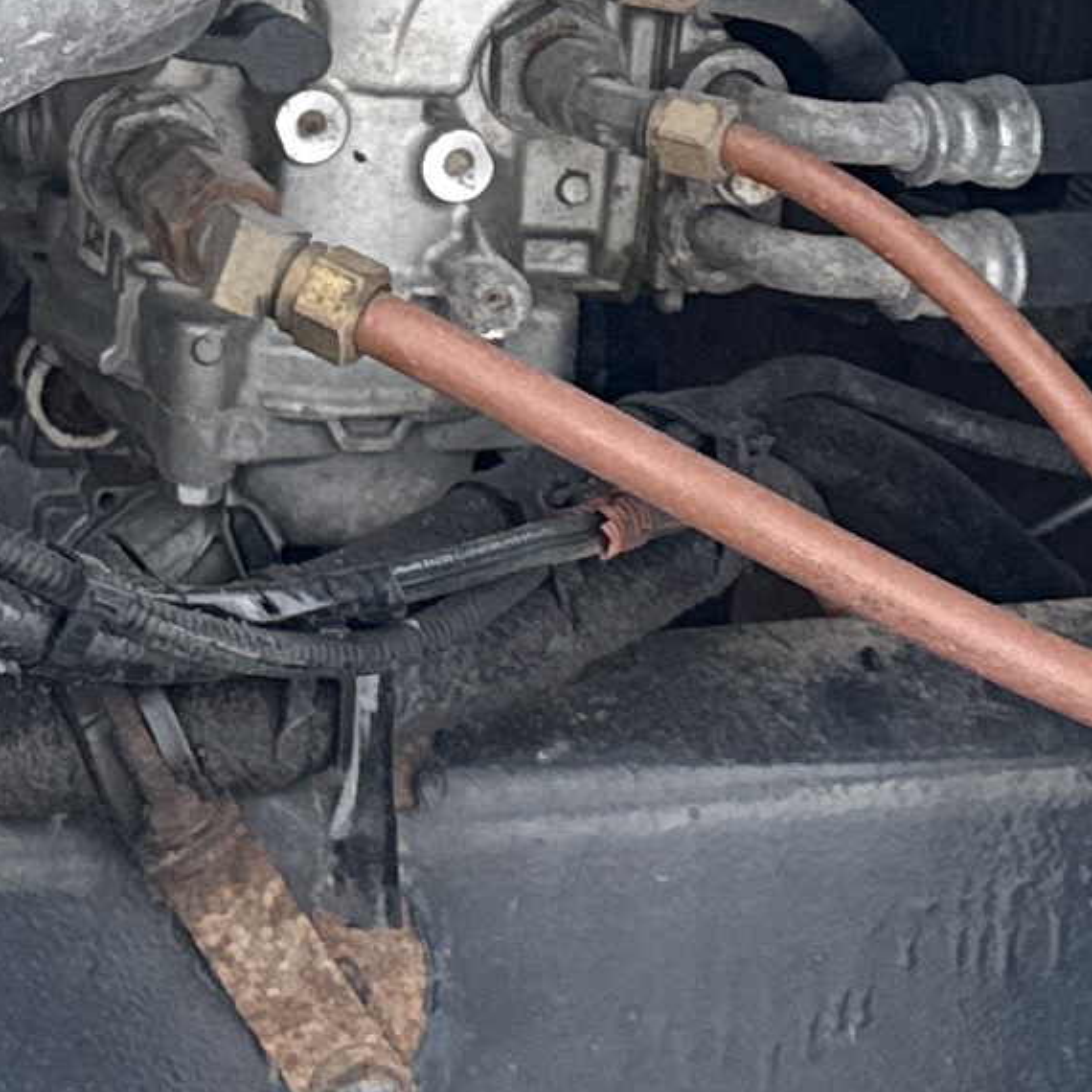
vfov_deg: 11.0
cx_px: -500
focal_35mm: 150
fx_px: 5354
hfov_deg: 11.2
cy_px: -728
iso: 100
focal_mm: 6.76
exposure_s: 1/992
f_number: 1.78
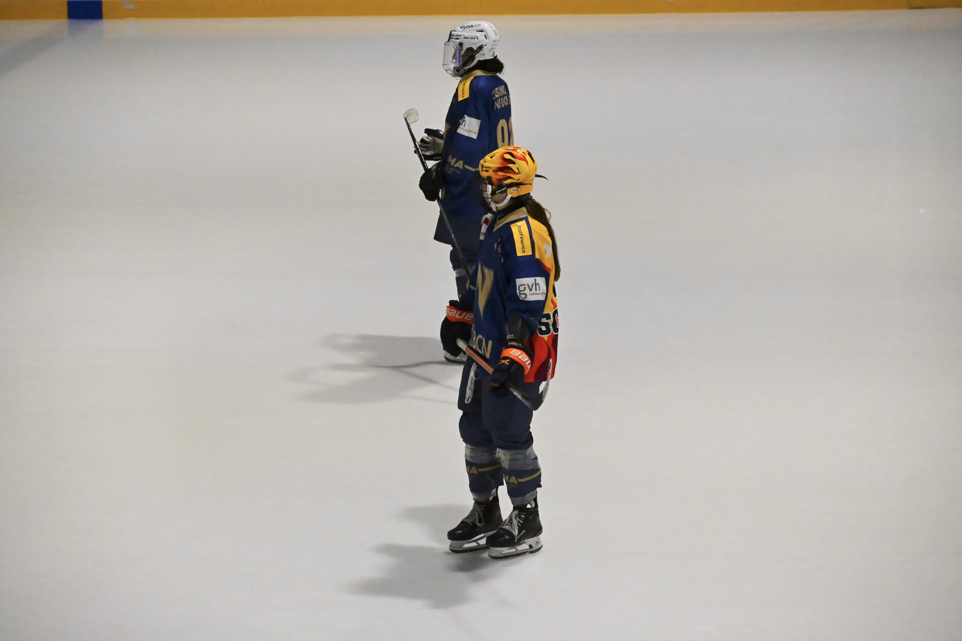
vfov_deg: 9.1
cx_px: 481
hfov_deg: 13.7
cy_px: 320
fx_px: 4008
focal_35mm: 150
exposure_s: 1/4000
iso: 6400
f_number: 6.3
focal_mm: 100
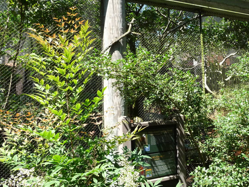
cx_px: 162
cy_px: 90
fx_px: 281
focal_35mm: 39
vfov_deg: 36.8
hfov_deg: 47.2
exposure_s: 1/500
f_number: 3.3
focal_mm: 4.7
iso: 250
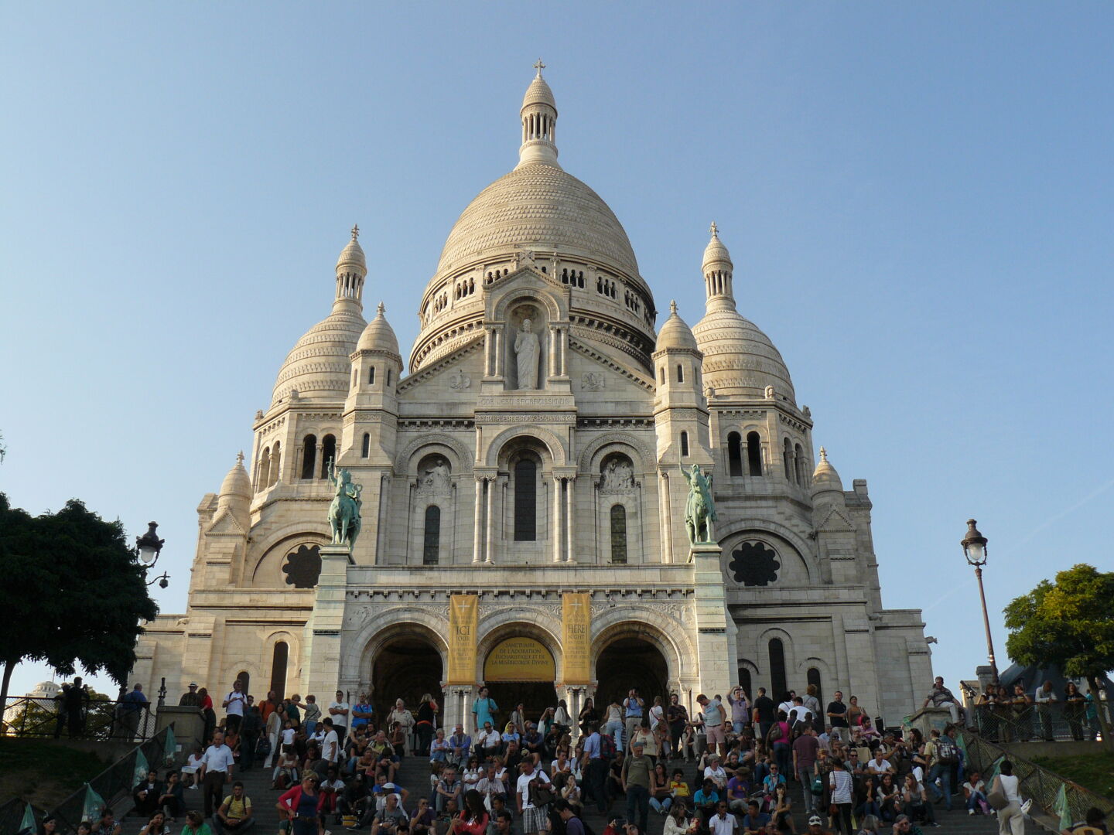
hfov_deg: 51.4
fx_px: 1159
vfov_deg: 39.7
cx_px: 557
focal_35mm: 36
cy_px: 418
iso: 100
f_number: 5.6
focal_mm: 6
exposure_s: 1/250
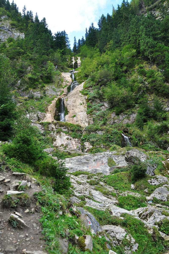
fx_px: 191
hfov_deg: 47.8
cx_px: 84
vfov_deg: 67.4
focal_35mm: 27
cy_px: 127
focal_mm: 18
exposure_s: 1/200
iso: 400
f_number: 5
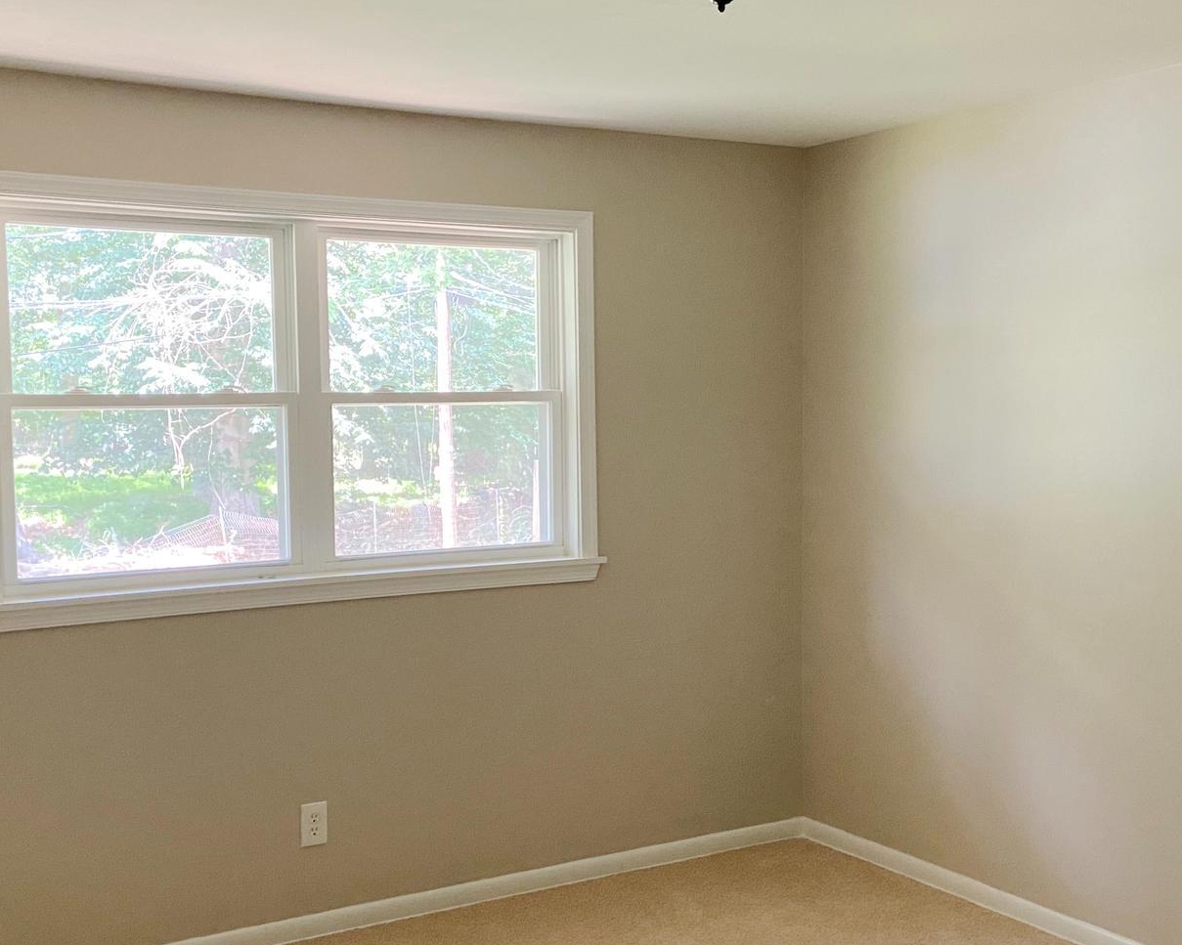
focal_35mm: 43
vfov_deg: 34.9
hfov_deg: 42.9
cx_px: 578
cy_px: 501
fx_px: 1504
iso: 320
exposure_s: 1/60
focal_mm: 4.25
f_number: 1.8
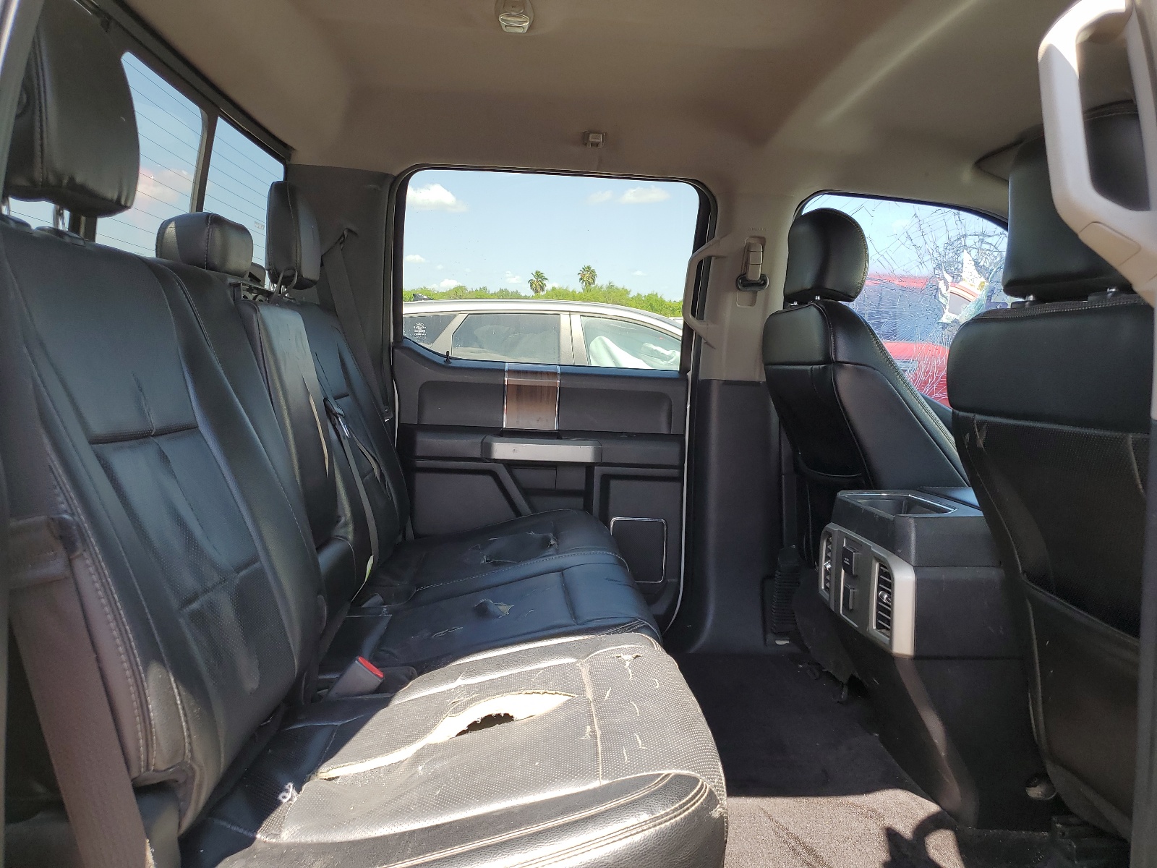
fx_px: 869
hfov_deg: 67.3
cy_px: 434
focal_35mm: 26
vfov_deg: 53.1
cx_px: 578
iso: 50
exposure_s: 1/323
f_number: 1.5
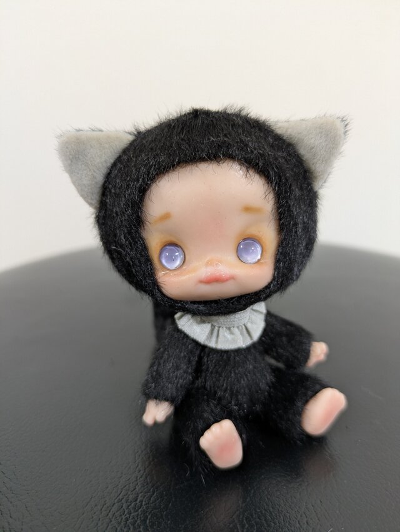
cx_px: 200
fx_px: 385
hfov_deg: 54.9
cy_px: 266
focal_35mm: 25
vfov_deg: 69.4
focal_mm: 5.43
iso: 195
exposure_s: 1/24
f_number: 1.89
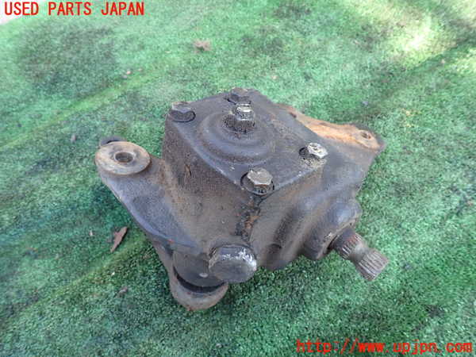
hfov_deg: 69.4
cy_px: 178
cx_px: 238
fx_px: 344
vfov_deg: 54.9
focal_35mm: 25
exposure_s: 1/60
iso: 100
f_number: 2.8
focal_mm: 4.5
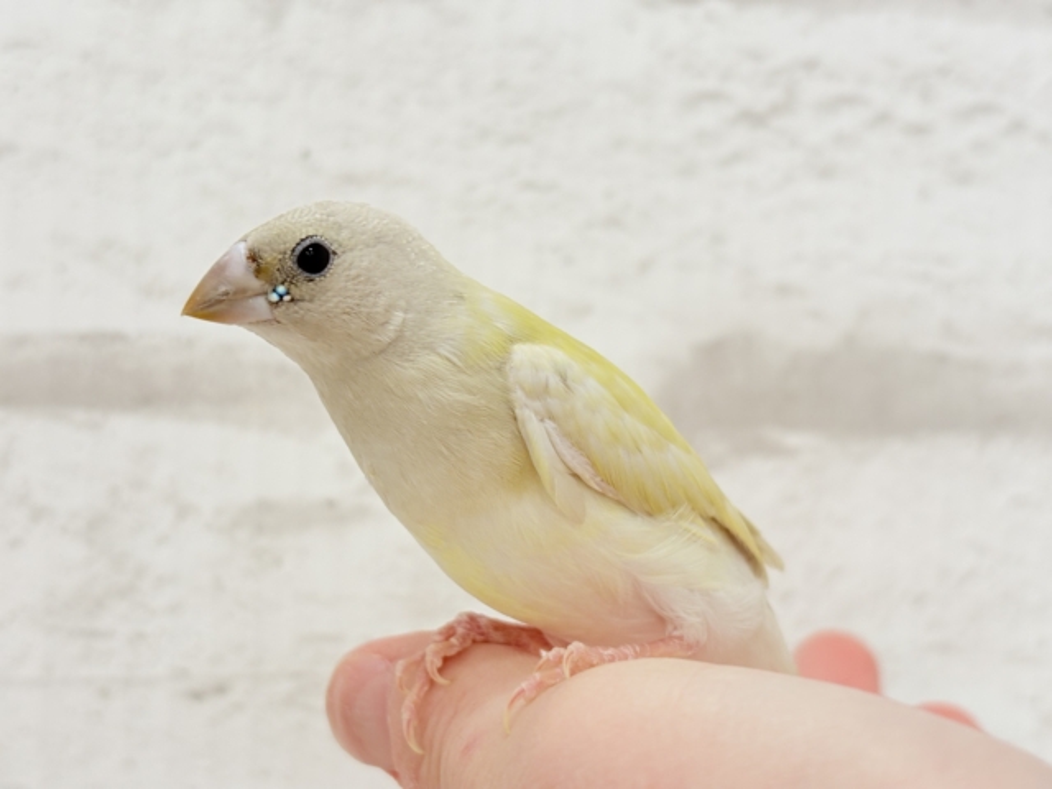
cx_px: 526
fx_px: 1580
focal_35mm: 52
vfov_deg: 28.0
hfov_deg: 36.8
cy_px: 394
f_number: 1.6
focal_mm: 5.96
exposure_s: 1/50
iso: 40
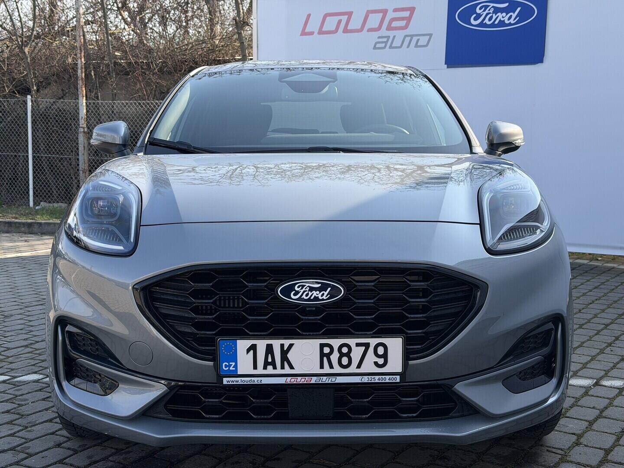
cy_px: 234
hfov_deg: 39.7
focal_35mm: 48
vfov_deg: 30.3
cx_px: 312
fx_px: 865
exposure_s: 1/1403
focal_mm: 6.76
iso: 64
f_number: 1.78
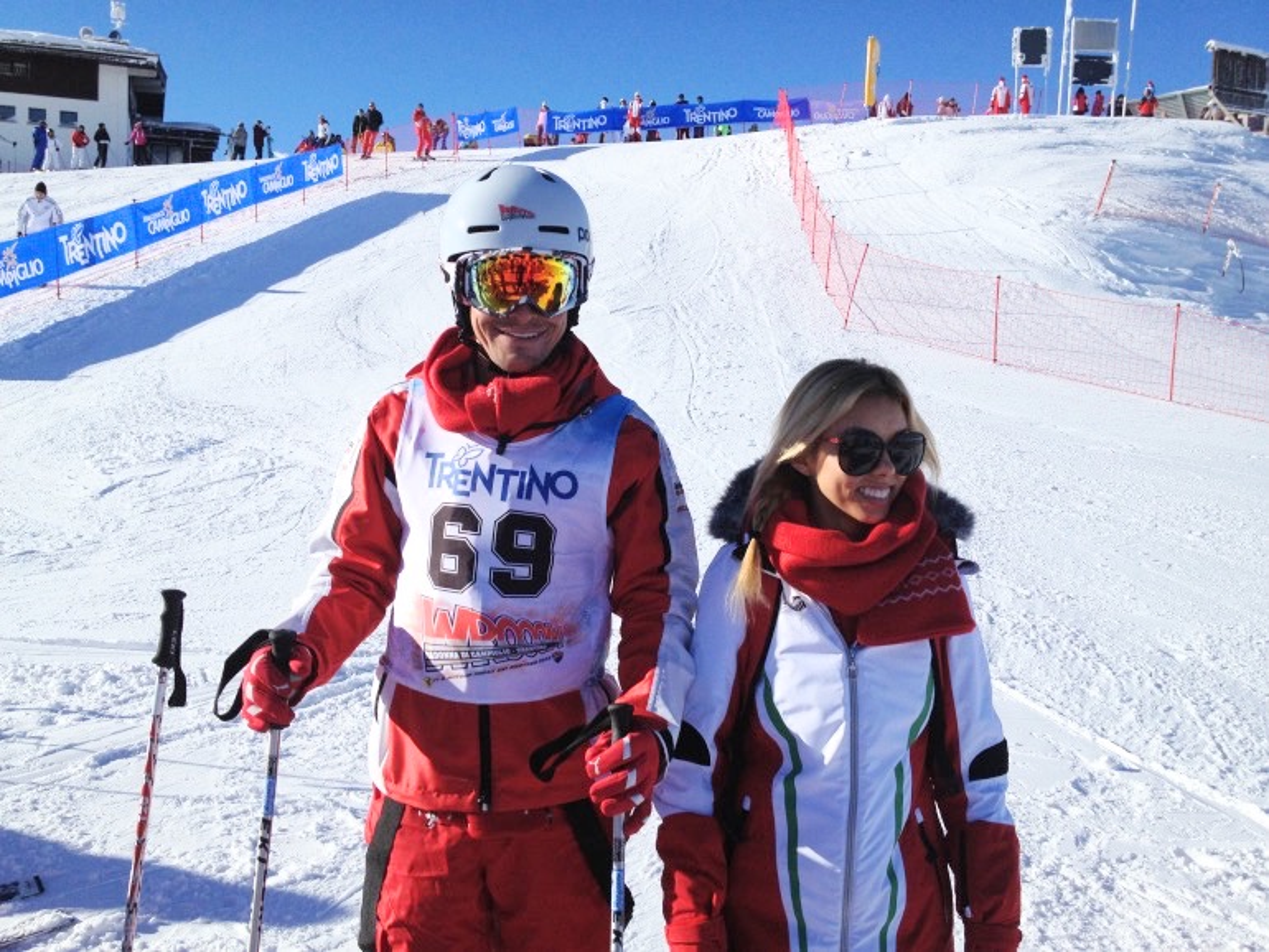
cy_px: 476
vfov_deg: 40.7
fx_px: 1283
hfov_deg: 52.6
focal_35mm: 35
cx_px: 634
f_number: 2.4
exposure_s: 1/3460
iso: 50
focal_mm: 4.28
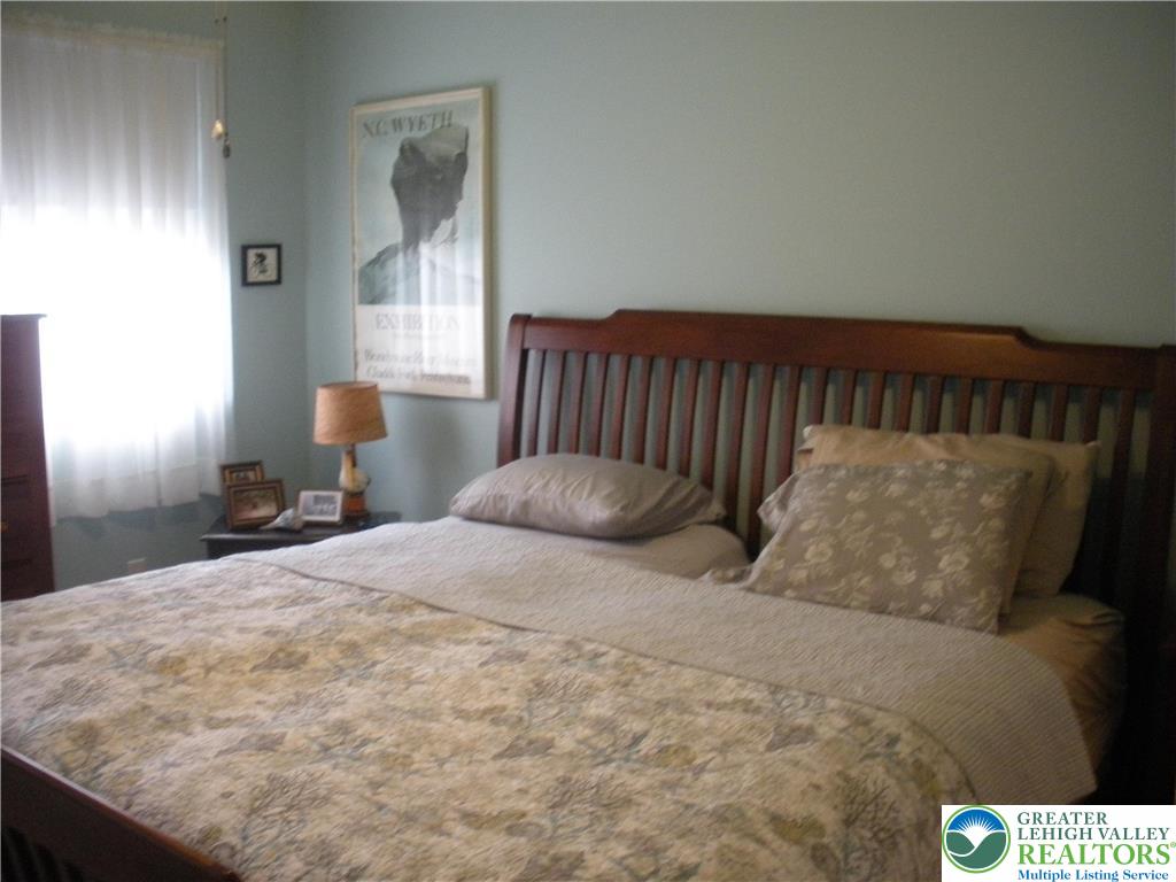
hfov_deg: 52.6
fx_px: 1189
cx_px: 588
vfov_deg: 40.7
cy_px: 441
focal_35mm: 35
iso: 400
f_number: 3.5
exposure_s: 1/30
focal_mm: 6.3
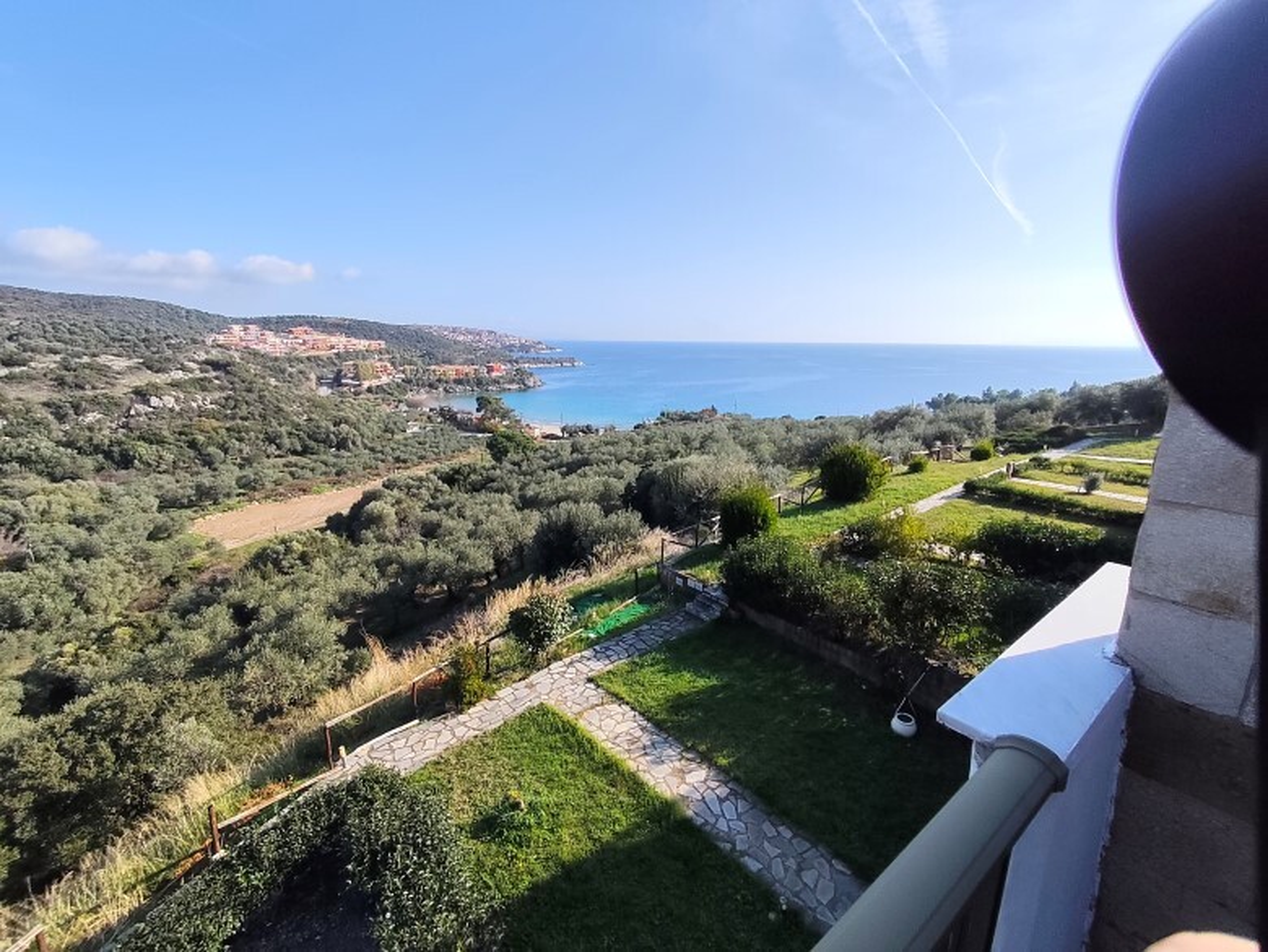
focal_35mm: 15
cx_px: 634
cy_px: 476
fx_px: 550
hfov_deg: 98.1
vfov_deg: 81.8
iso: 50
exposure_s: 1/1910
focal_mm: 1.65
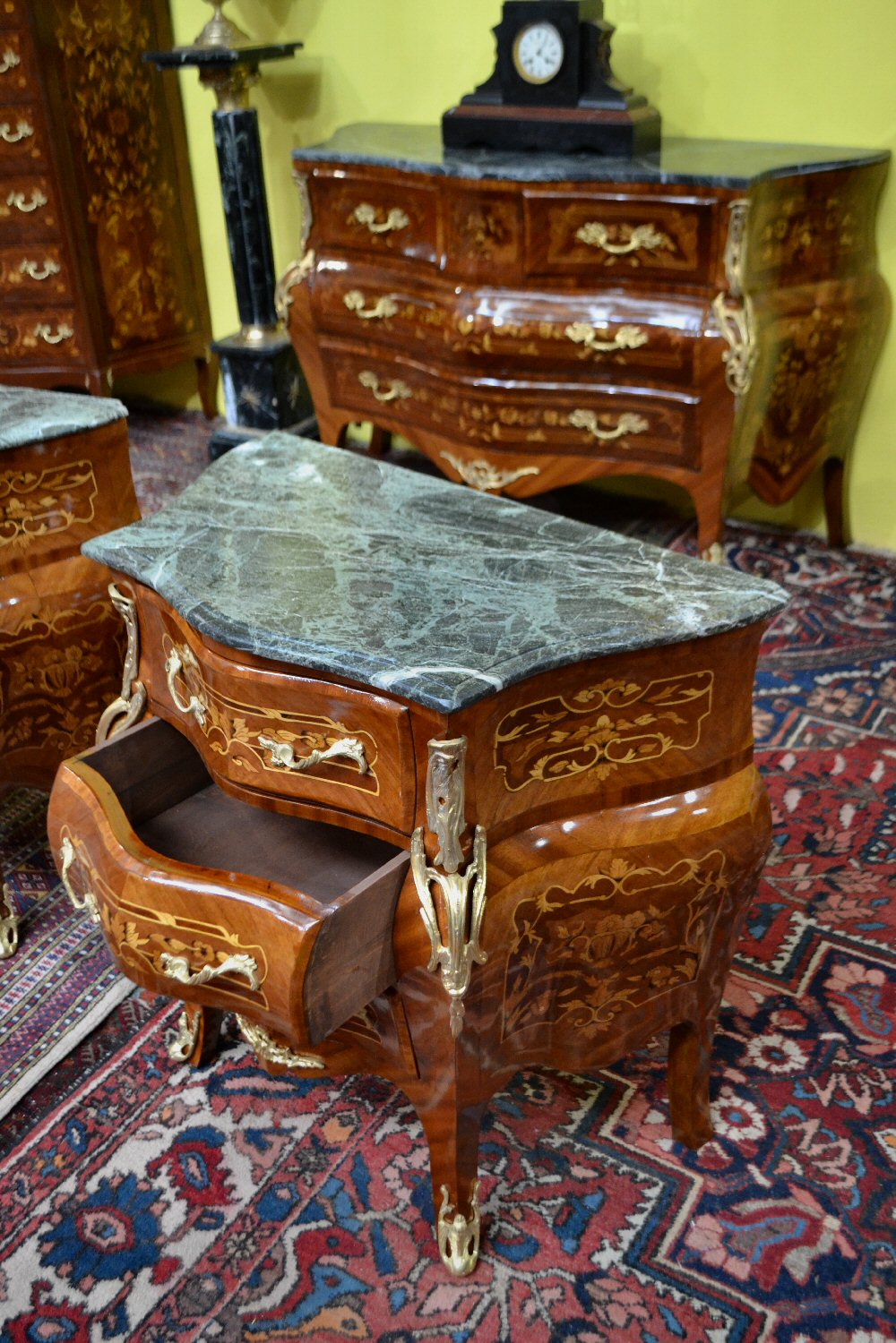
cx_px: 448
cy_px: 672
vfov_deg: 57.2
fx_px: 1232
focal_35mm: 33
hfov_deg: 40.0
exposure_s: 1/60
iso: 1800
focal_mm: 22
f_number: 4
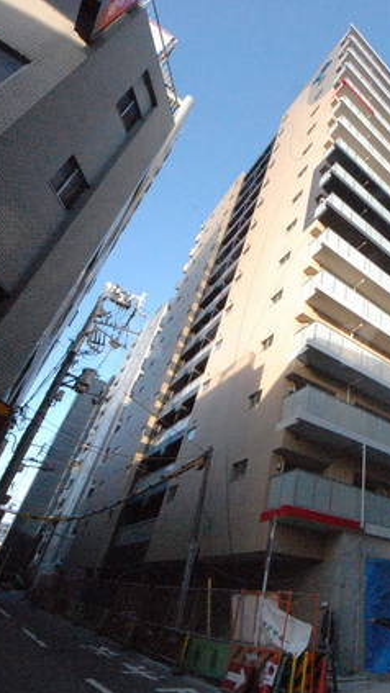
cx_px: 346
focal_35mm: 19
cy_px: 347
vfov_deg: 89.6
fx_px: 349
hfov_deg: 51.9
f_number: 14
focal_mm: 8
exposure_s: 1/320
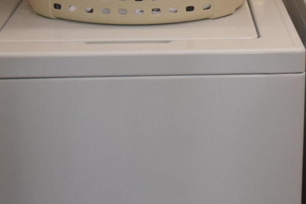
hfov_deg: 24.0
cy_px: -60
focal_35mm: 83
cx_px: 253
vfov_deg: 15.6
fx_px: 705
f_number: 5
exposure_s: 1/100
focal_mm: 10
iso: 800
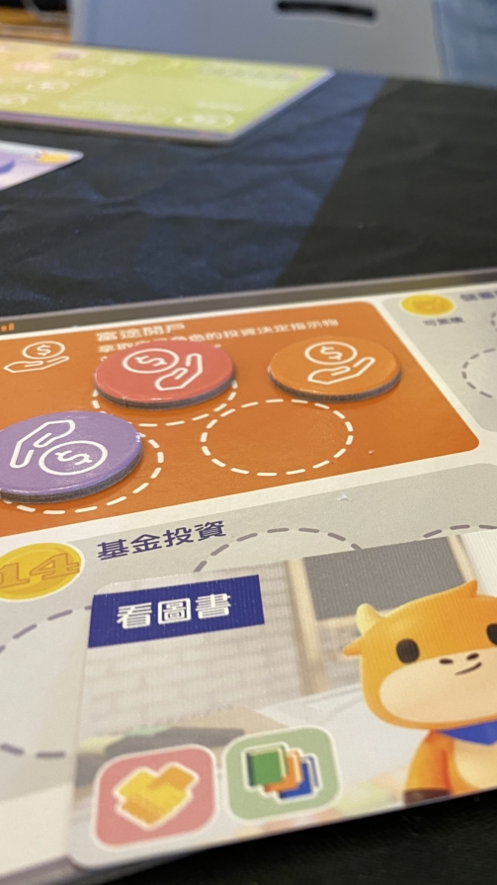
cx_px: 516
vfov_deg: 52.8
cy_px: 444
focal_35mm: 38
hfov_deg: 28.9
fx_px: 891
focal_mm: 4.25
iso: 200
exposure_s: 1/50
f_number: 1.8
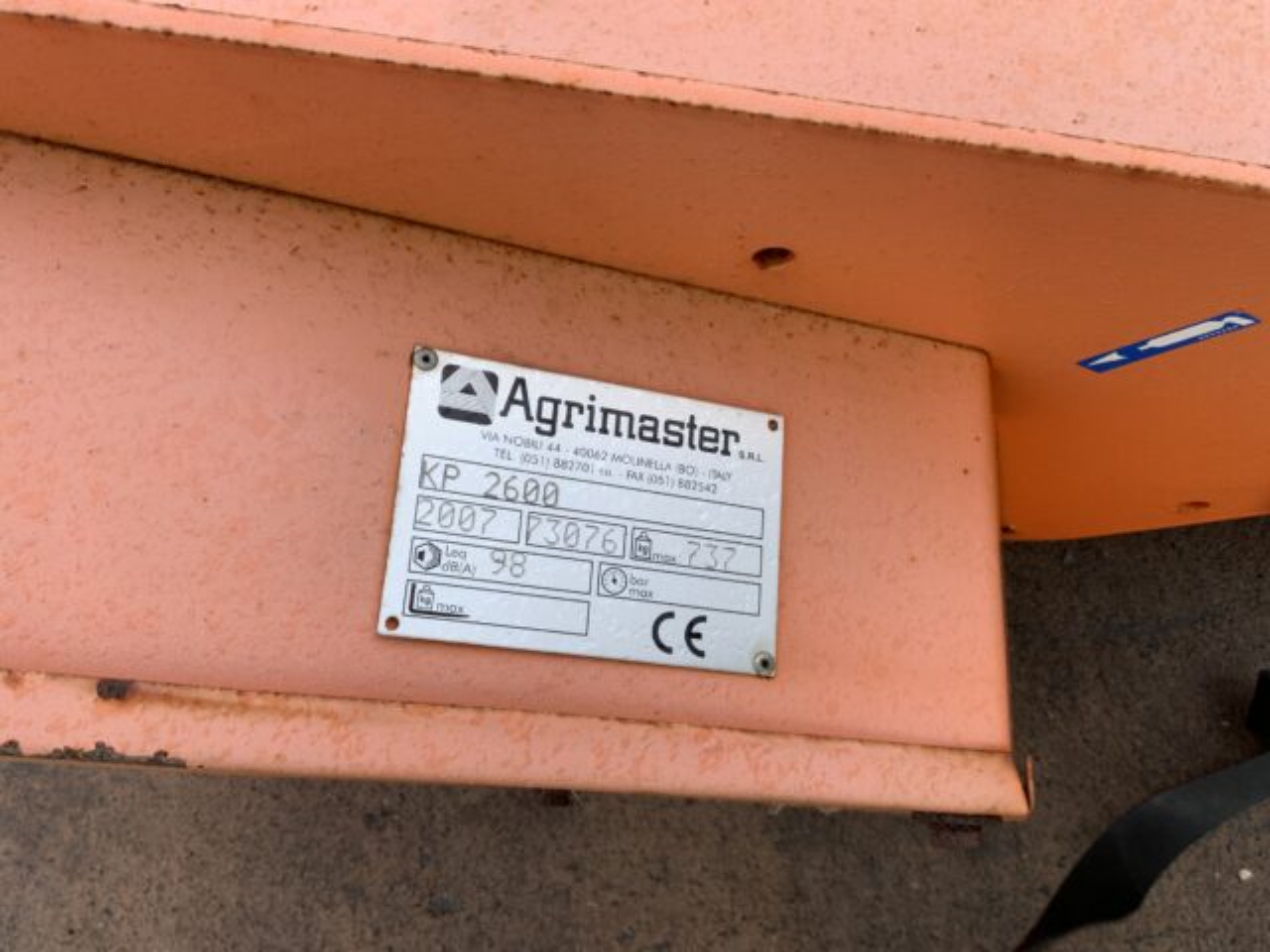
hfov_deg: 61.7
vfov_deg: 48.2
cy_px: 476
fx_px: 1064
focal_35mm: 29
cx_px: 635
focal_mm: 3
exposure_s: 1/127
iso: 16
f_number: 1.8
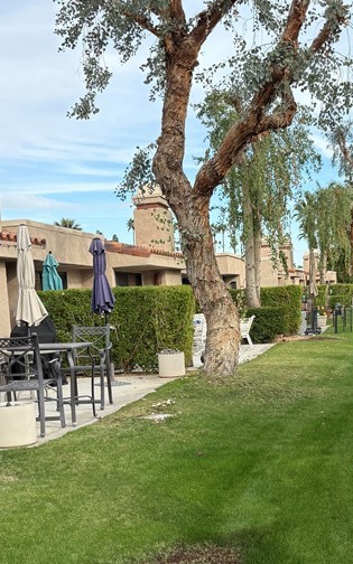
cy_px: 360
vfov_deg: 36.0
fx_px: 862
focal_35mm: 56
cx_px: 269
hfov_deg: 22.9
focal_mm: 5.96
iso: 50
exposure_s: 1/1626
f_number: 1.6
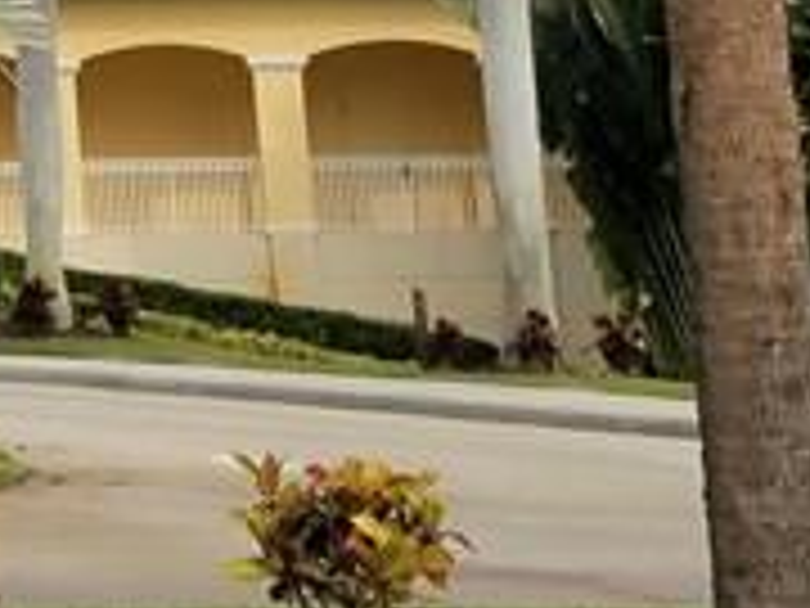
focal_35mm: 148
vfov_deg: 9.3
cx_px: -328
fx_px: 3463
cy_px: -667
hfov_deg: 12.8
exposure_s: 1/1528
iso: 40
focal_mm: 4.2
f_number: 1.7
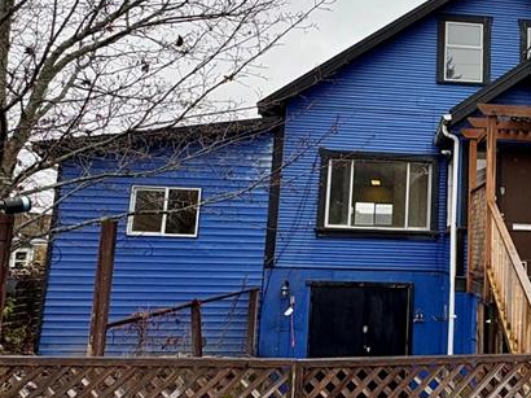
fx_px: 537
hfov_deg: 48.3
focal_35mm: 35
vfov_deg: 40.5
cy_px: 167
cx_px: 456
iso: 40
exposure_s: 1/235
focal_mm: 2.22
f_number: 2.2
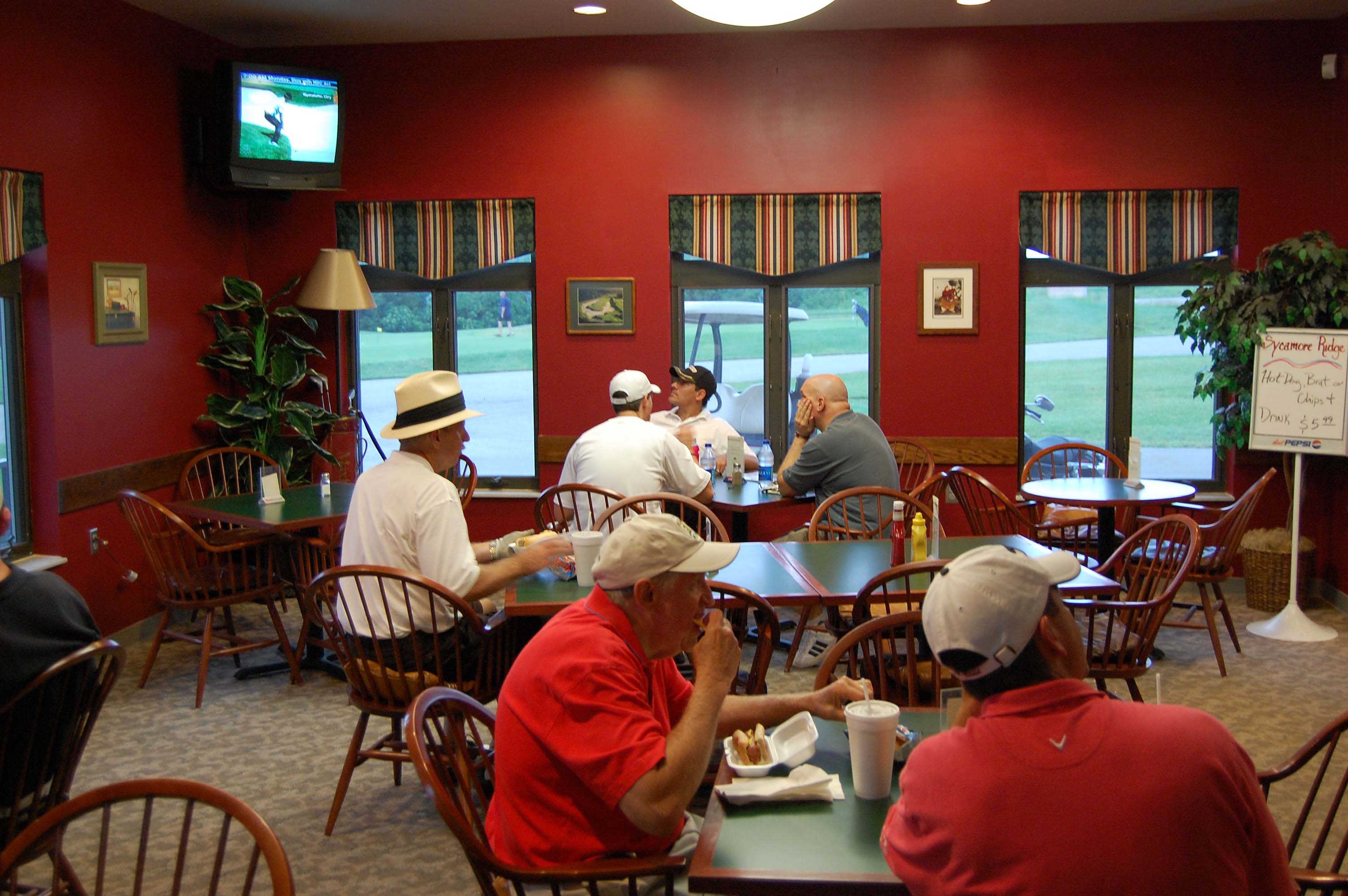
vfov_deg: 34.1
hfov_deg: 49.6
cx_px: 674
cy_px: 448
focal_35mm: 39
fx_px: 1459
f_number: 4
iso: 800
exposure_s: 1/25
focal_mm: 26
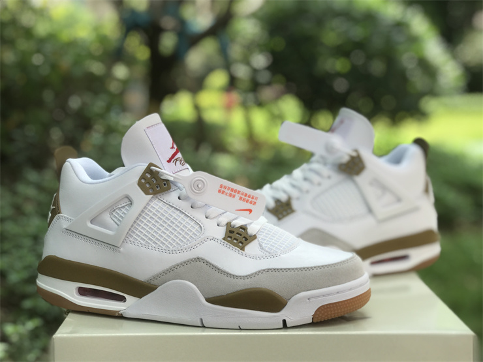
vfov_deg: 25.7
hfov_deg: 33.8
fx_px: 795
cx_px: 242
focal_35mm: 57
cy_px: 181
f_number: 2.8
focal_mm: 6.6
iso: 20
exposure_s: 1/199
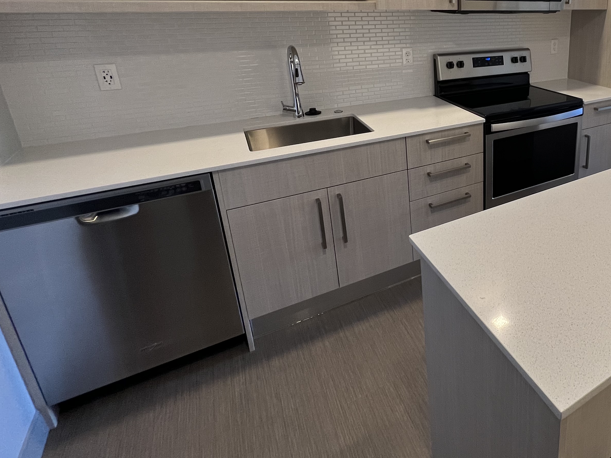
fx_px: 388
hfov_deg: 67.3
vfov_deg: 58.6
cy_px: 128
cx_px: 509
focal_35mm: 22
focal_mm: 1.57
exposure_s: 1/120
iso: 200
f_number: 1.8
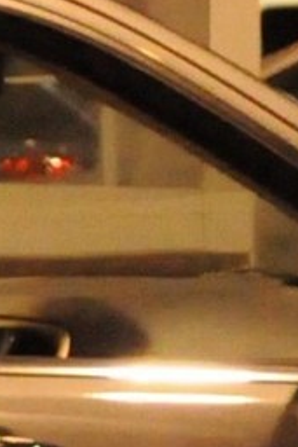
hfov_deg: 1.9
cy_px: 671
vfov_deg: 2.9
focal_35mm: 702
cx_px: -601
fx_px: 8704
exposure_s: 1/125
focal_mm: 48
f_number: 5.6
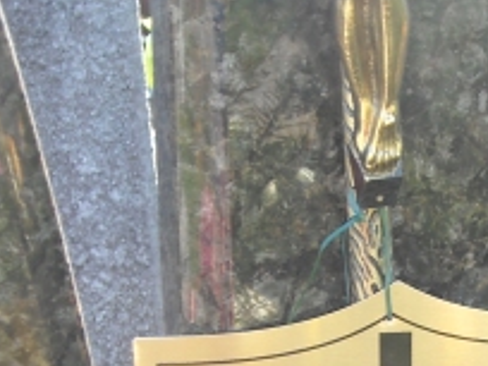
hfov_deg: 17.7
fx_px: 1551
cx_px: 407
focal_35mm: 110
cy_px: 462
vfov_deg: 13.0
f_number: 2.8
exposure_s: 1/105
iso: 64
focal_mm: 5.7
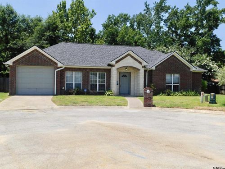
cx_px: 112
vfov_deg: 46.8
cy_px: 84
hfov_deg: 60.0
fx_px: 195
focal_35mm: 30
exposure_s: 1/1250
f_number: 3.2
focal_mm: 5.3
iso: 125
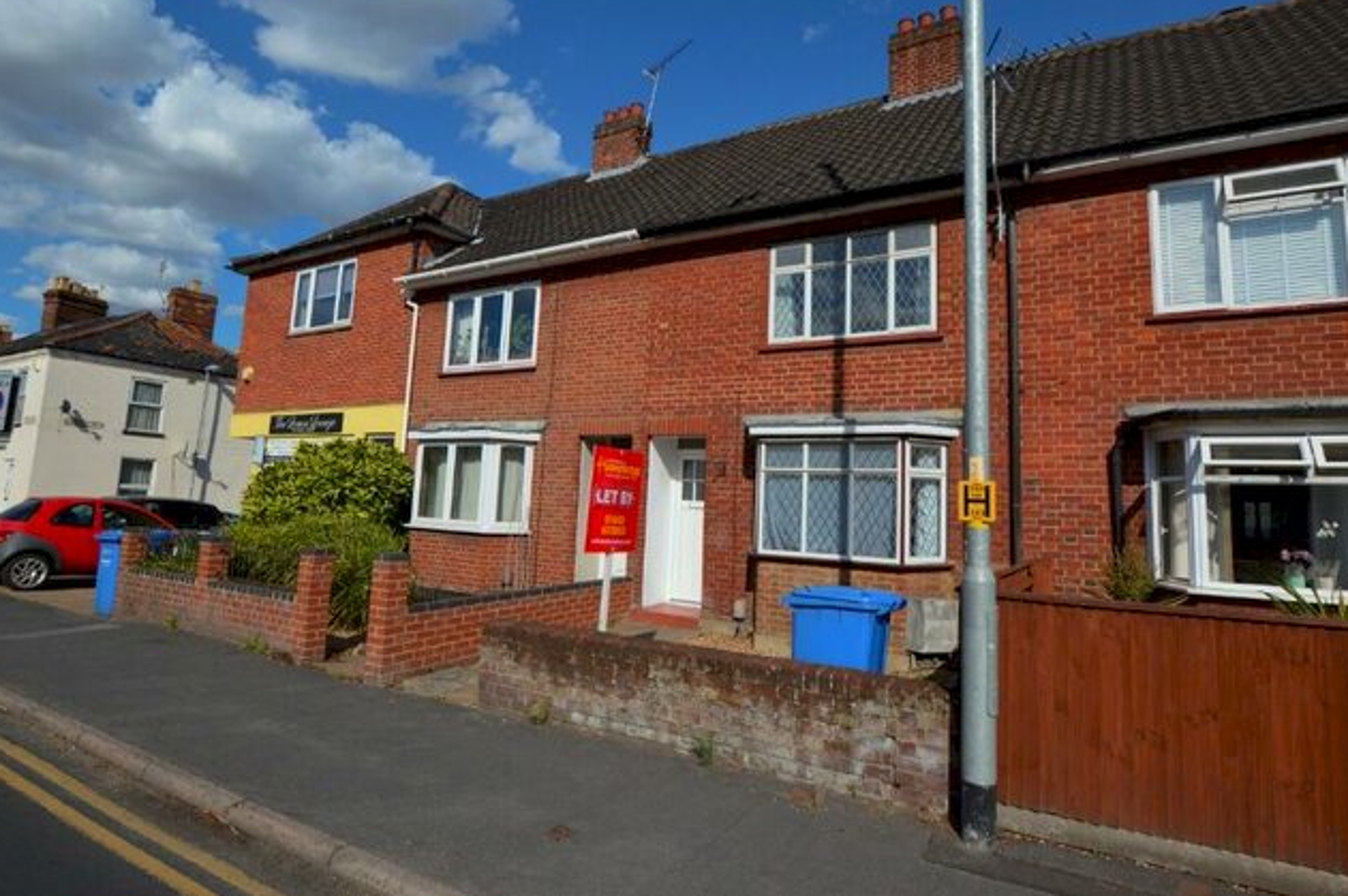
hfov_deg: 84.0
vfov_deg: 61.7
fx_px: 748
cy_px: 400
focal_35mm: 20
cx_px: 704
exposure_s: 1/320
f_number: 9
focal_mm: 12
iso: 100
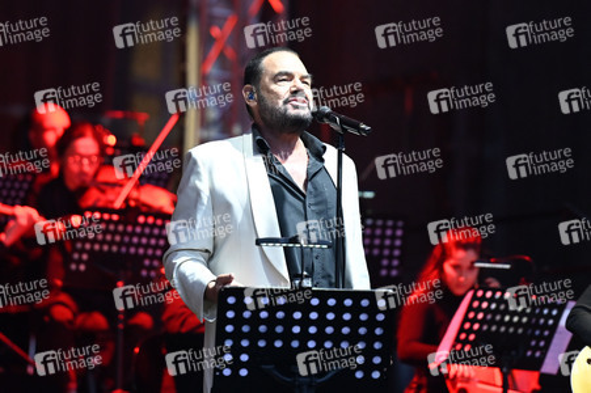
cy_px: 196
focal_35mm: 200
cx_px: 296
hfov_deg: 10.3
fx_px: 3281
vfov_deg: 6.9
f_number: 2.8
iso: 2800
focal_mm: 200
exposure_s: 1/250
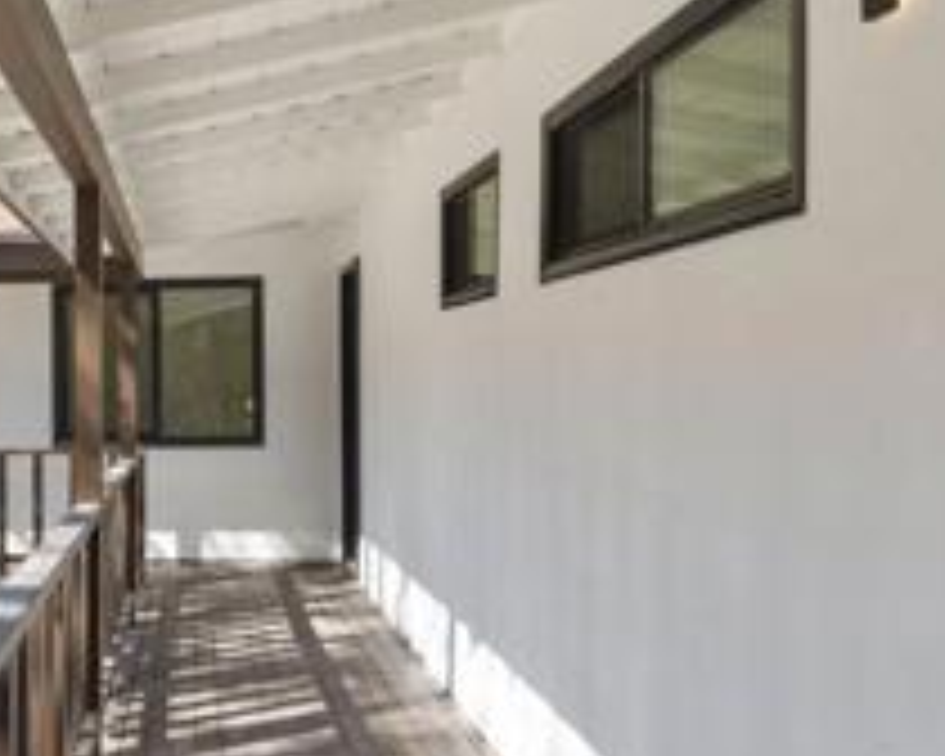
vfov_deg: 37.2
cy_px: 443
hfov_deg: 41.6
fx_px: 1119
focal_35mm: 40
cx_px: 72
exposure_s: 1/250
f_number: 11
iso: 640
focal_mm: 14
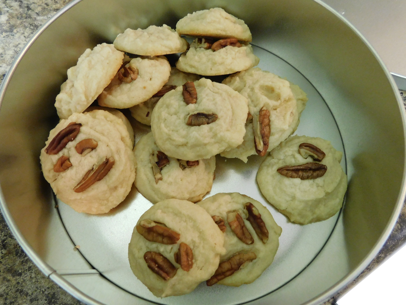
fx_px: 270
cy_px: 152
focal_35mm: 23
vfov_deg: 58.9
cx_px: 203
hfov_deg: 73.9
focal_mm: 4
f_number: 3
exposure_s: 1/10
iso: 400
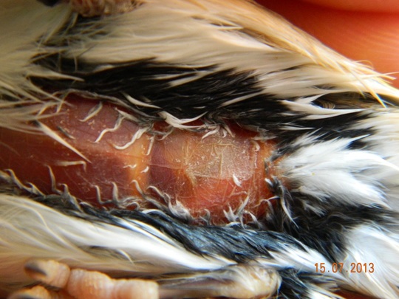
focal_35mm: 103
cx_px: 200
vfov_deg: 14.4
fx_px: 1187
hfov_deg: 19.1
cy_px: 150
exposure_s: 1/30
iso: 400
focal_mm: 18.6
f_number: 4.5
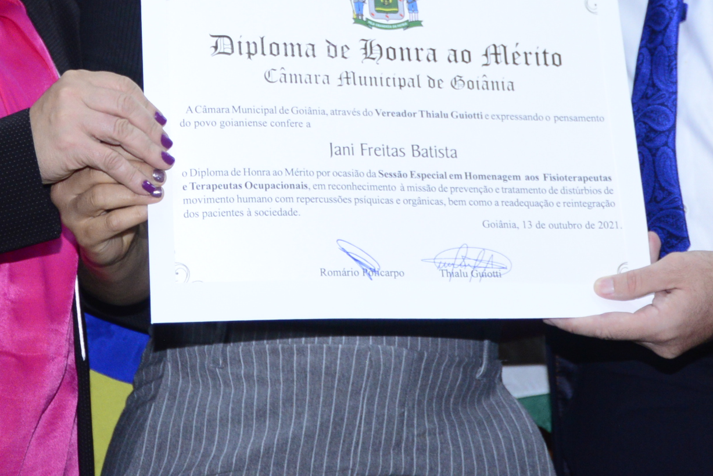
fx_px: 3011
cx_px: 373
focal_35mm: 152
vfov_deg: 8.9
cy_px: -93
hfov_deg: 13.5
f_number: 5
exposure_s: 1/125
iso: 2000
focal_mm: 62
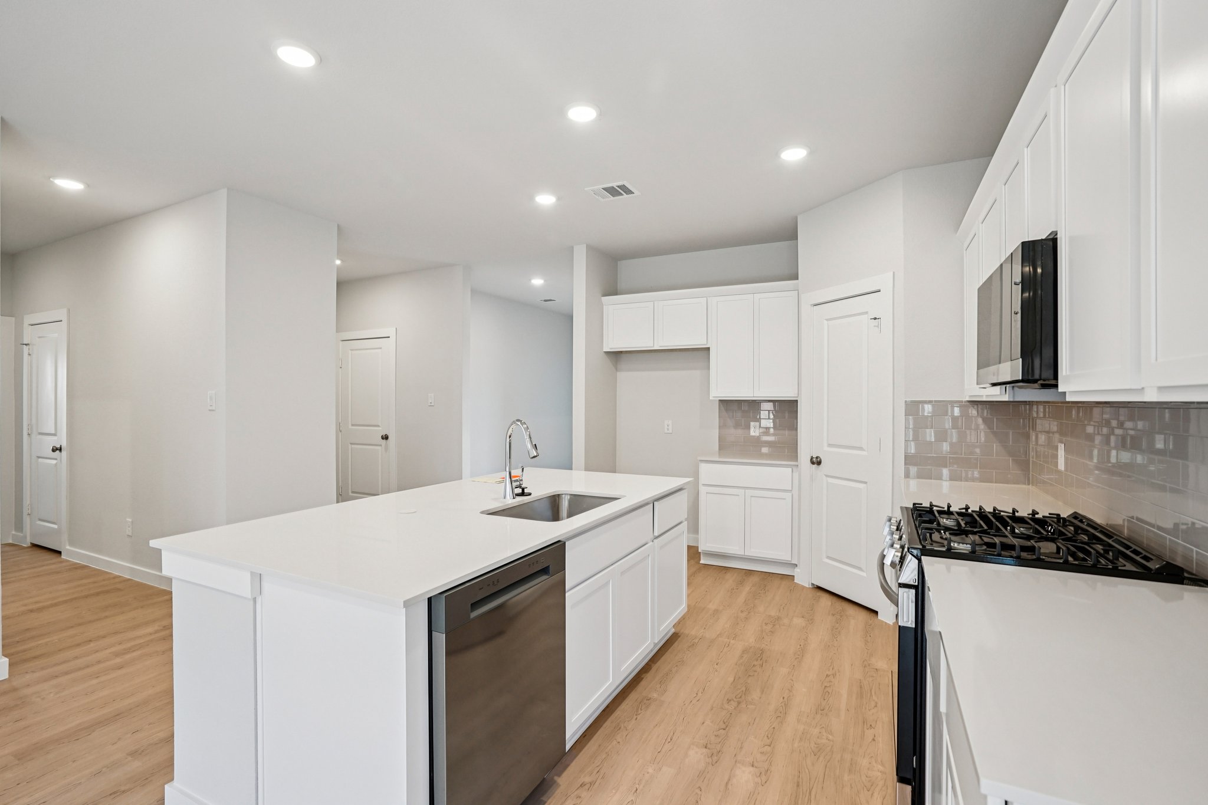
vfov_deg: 73.7
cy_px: 402
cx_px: 604
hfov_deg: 96.7
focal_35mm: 16
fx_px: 537
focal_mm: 16
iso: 400
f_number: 8
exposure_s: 1/25
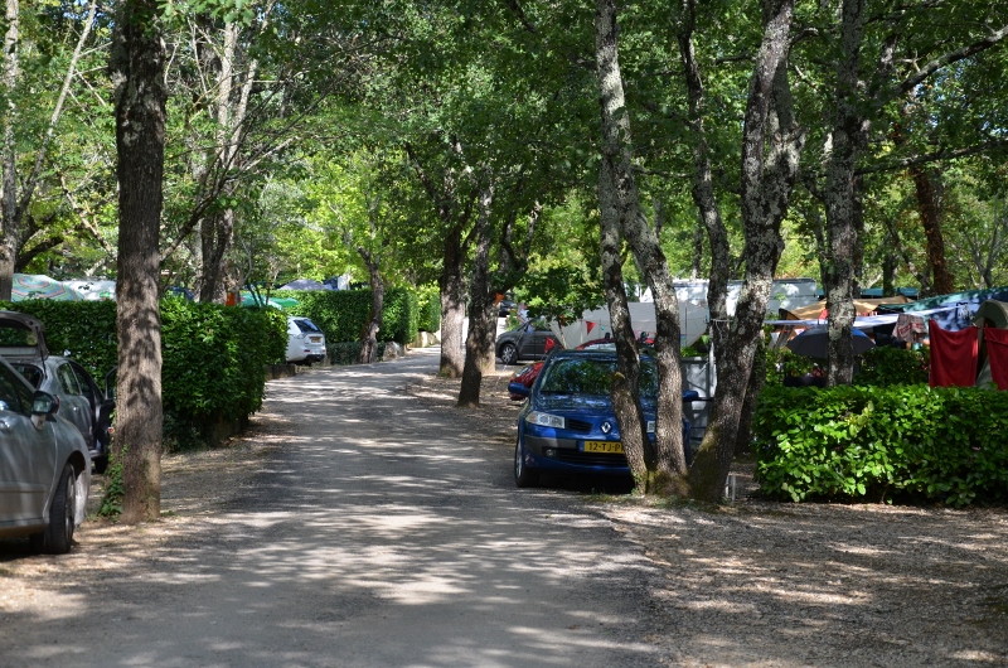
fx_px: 2096
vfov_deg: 18.1
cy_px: 334
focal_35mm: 75
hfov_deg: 27.0
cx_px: 504
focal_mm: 50
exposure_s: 1/1000
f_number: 5
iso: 800
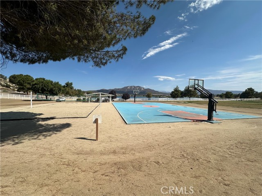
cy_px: 98
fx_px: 106
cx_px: 131
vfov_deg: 85.7
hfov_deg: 102.1
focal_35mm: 14
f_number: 2.2
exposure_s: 1/3610
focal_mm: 2.22
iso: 40
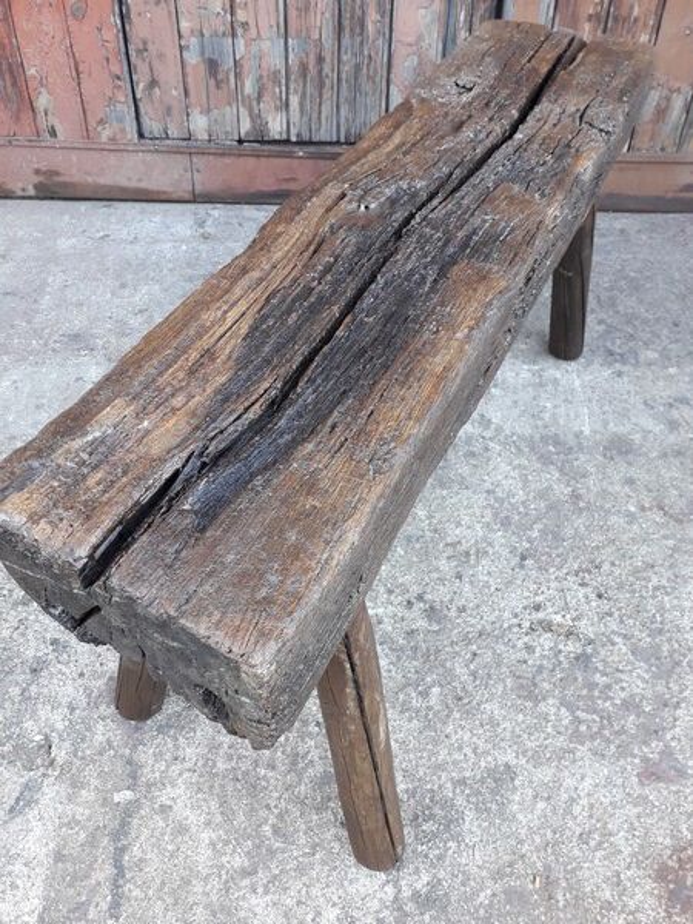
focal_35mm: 27
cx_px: 346
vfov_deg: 65.3
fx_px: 721
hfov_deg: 51.4
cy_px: 462
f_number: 1.9
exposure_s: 1/50
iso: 80
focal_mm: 3.6
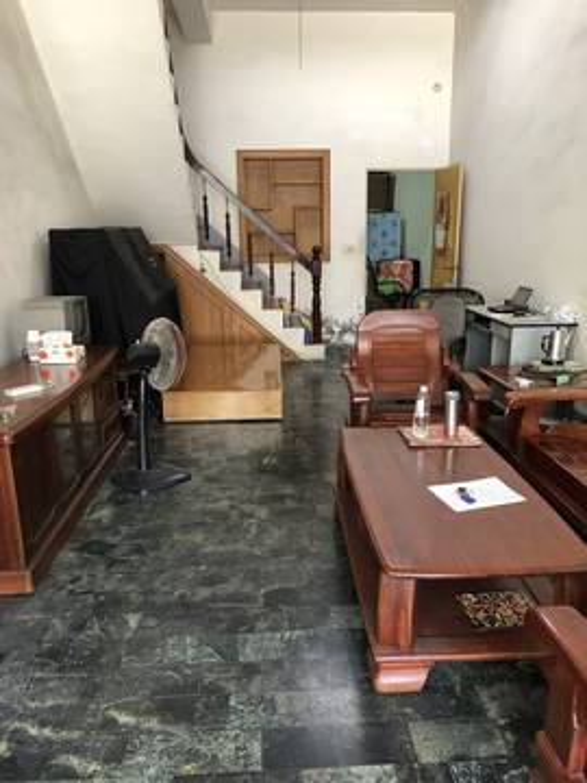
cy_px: 392
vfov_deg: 63.4
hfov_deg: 49.7
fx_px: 633
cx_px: 294
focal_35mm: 28
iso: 64
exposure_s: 1/15
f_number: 1.8
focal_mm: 3.99
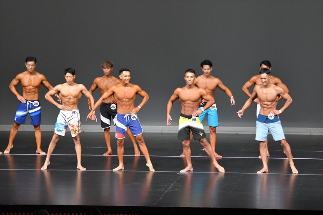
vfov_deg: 7.5
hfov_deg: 11.2
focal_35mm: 183
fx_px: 1641
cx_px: 162
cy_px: 108
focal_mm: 122
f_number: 5.6
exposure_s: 1/400
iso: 5000
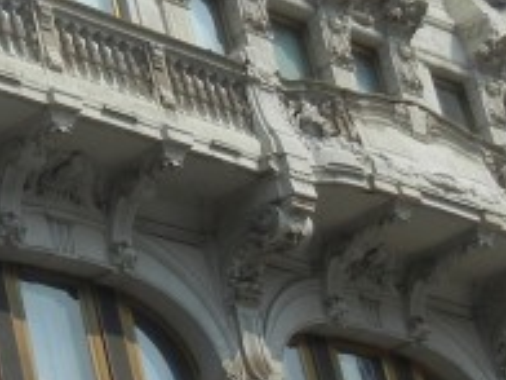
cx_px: -65
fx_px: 2295
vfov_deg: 9.4
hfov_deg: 12.4
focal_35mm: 157
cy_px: 101
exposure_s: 1/628
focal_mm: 5.4
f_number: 7
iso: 160
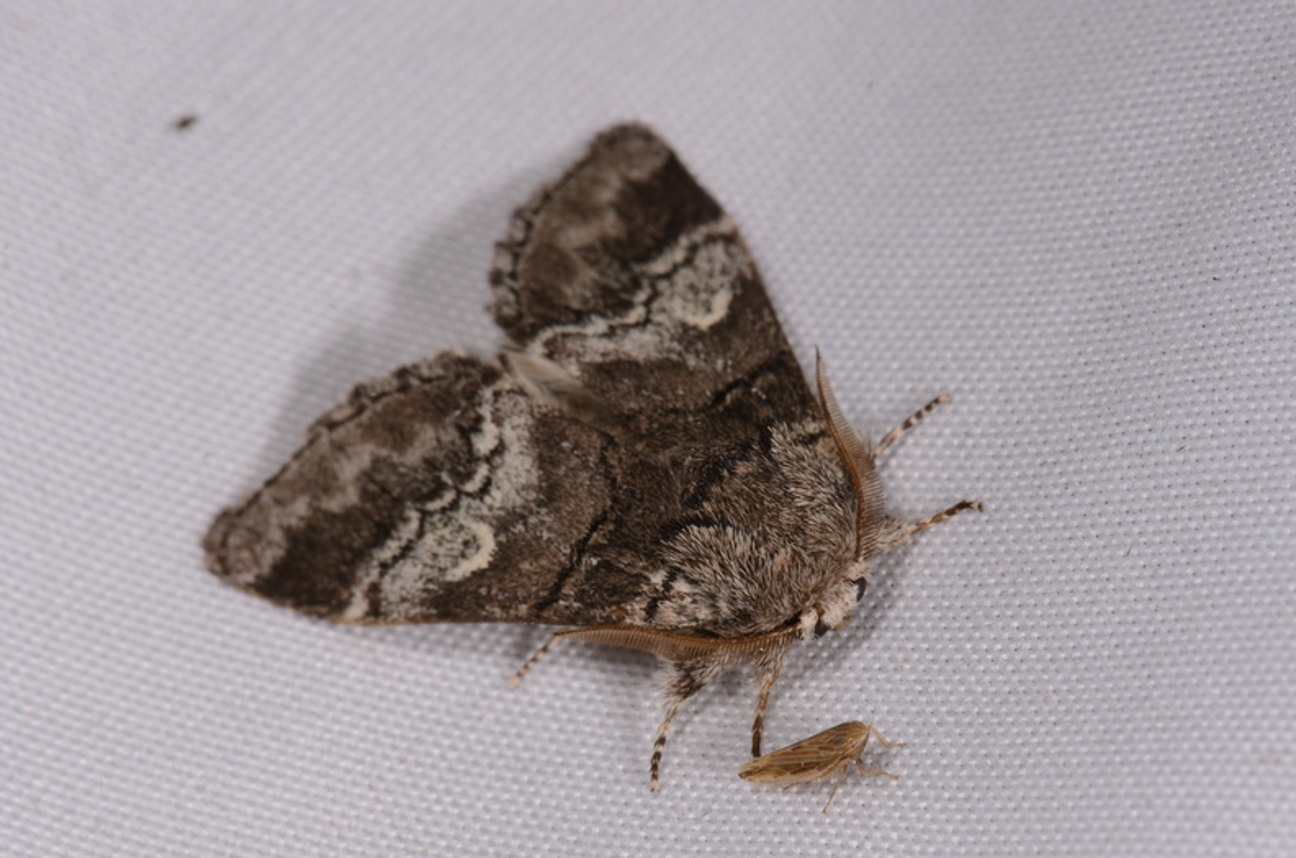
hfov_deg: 16.1
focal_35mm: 128
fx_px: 4579
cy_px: 429
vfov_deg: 10.7
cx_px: 648
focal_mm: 85
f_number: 25
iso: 100
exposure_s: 1/60
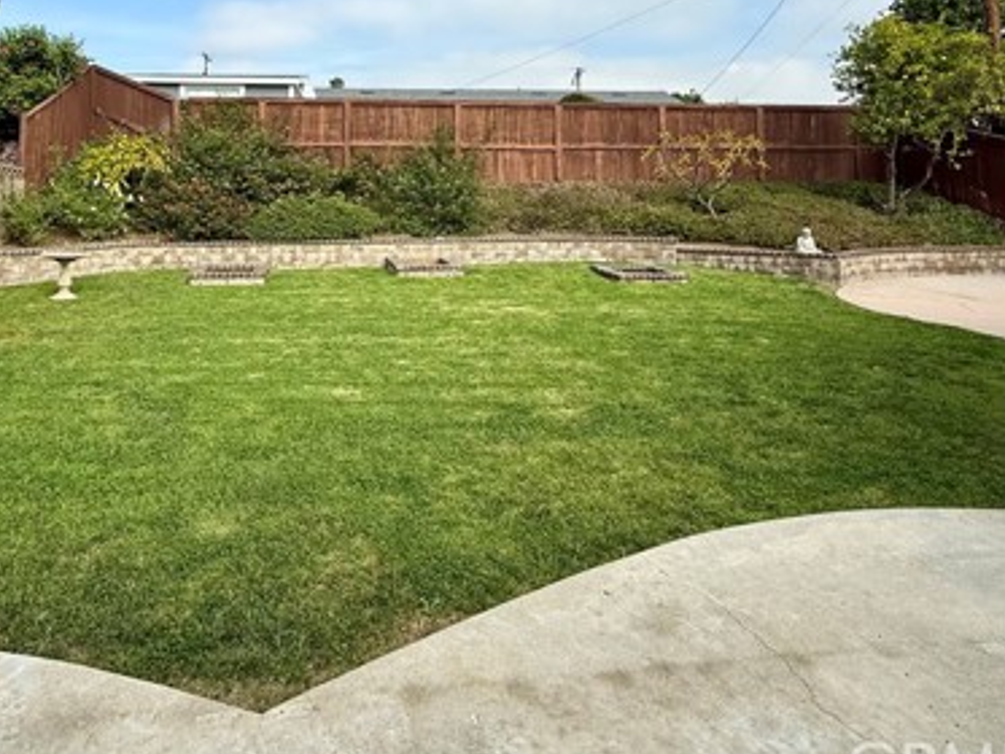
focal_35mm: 24
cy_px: 159
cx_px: 388
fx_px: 697
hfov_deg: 70.6
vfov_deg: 53.4
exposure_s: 1/1368
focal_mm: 2.22
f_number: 2.2
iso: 50
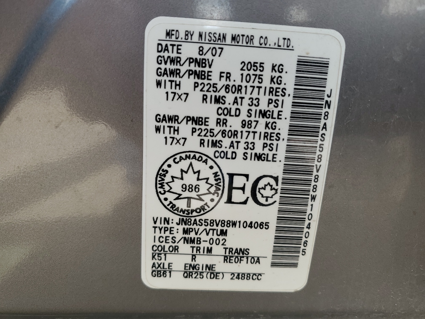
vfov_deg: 53.1
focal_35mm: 26
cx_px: 212
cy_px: 160
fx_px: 319
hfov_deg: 67.3
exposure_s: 1/357
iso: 50
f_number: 1.5
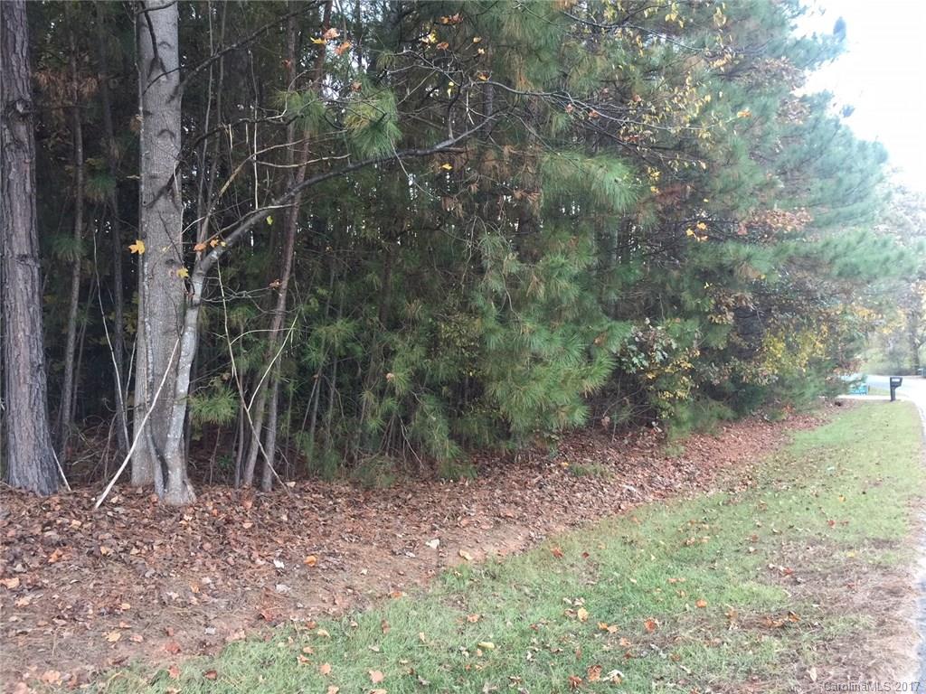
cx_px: 463
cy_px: 347
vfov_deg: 48.2
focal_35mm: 29
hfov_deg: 61.7
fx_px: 776
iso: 40
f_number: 2.2
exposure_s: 1/15
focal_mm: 4.15
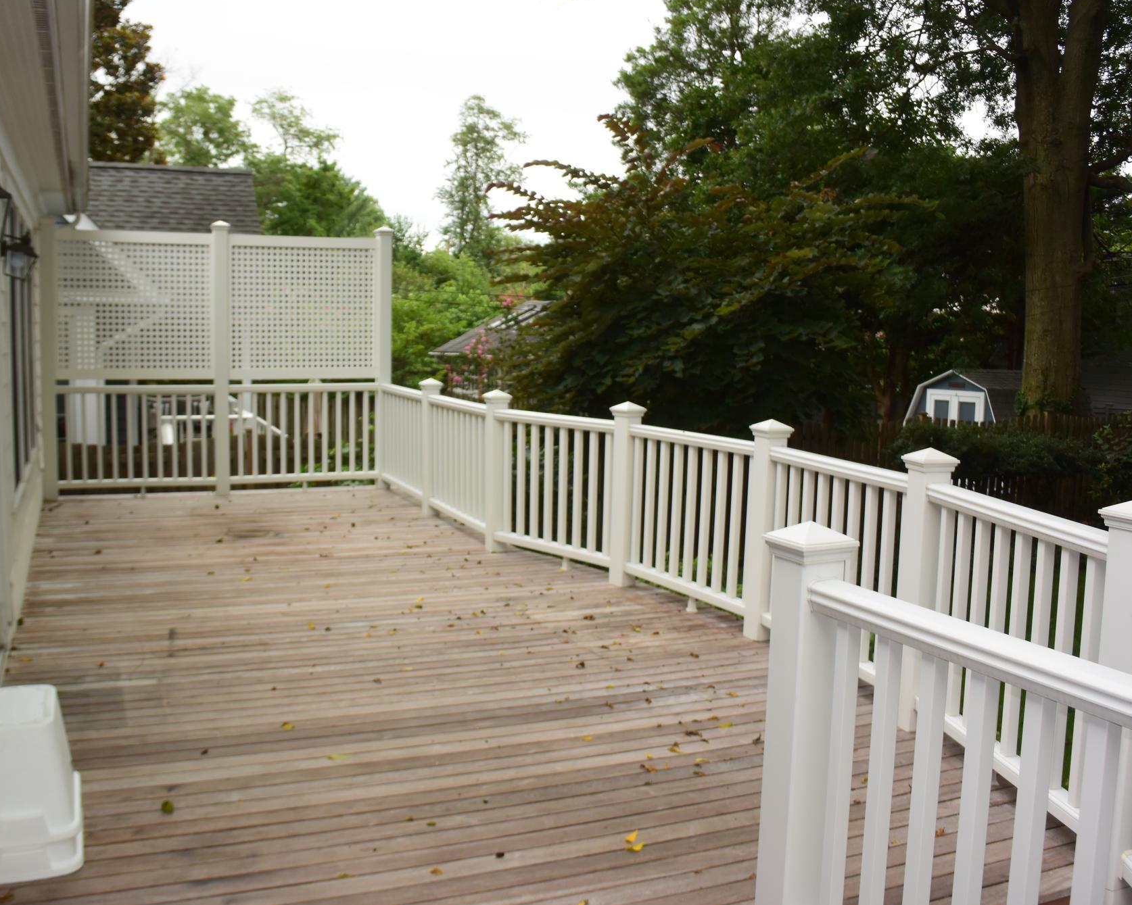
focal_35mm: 31
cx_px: 460
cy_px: 446
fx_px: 1039
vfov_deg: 47.1
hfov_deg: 56.8
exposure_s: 1/160
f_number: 3.5
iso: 160
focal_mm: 10
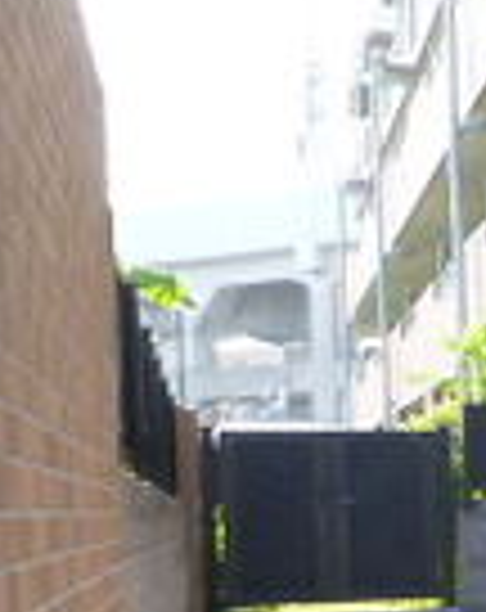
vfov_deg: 17.6
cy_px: 544
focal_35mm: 108
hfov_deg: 11.2
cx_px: 1274
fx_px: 1951
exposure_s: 1/100
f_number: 3.9
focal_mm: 4.5
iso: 100
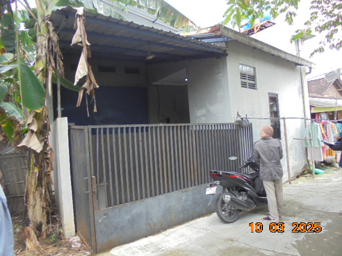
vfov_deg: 53.1
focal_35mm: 26
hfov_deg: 67.3
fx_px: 257
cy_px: 128
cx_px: 171
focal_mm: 4.6
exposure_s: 1/125
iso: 100
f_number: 3.5
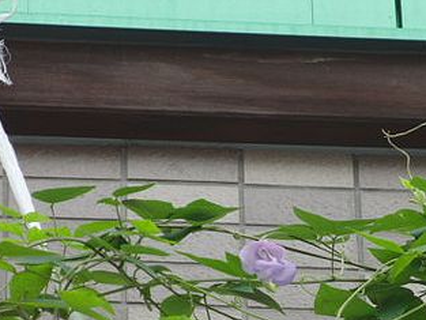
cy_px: 282
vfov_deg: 4.2
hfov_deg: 5.6
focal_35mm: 355
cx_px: 274
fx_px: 4370
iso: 100
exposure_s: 1/80
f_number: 4.5
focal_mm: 32.1
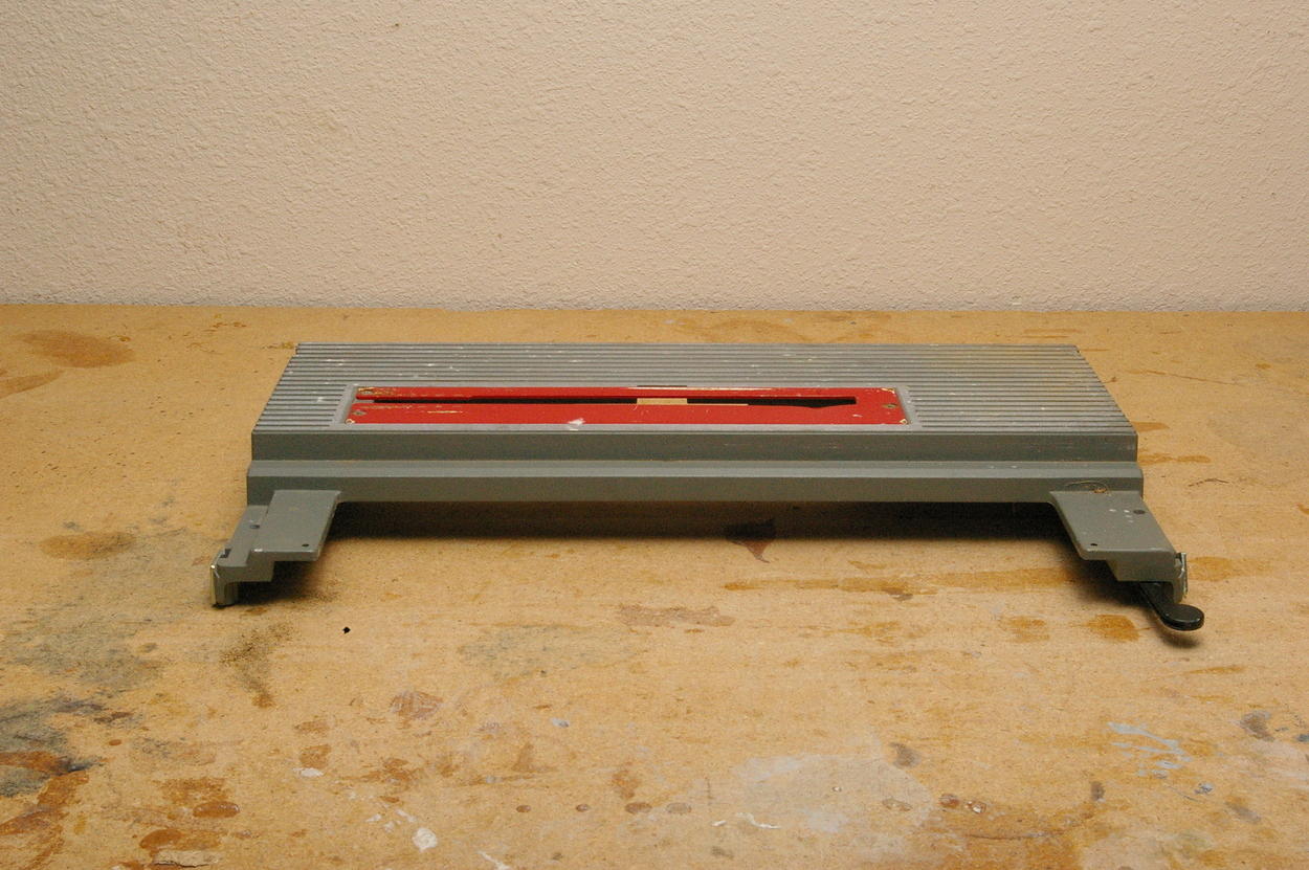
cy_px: 435
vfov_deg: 25.7
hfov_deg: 37.9
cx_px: 654
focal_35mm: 52
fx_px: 1907
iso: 1600
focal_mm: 35
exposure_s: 1/180
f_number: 22
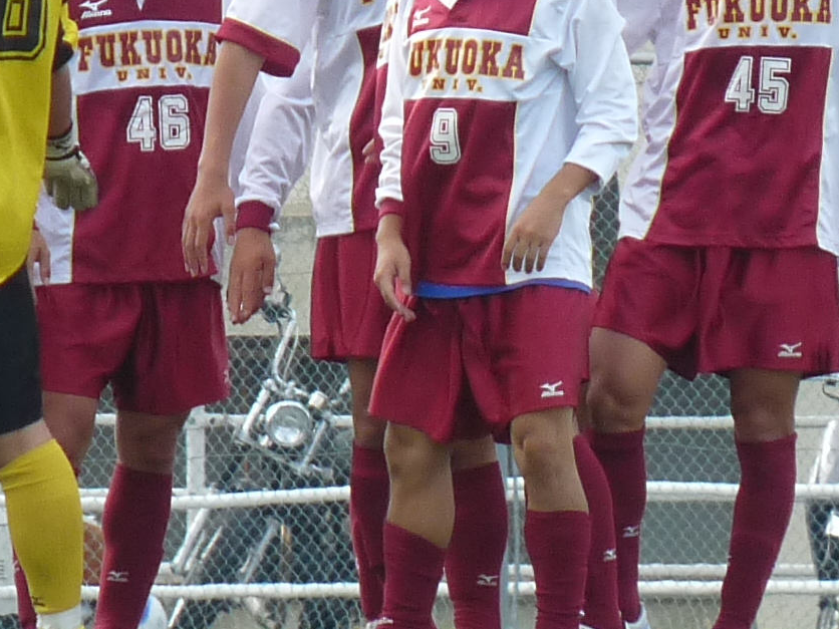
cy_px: 163
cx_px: 244
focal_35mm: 1266
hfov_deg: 1.6
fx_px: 30684
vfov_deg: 1.2
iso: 160
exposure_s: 1/500
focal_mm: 52.1
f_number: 3.7
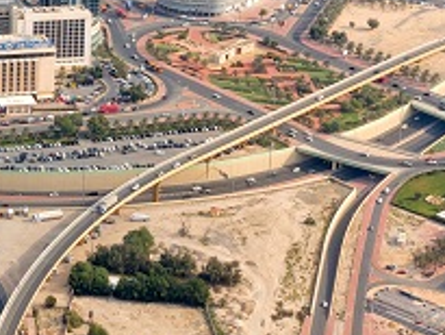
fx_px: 1685
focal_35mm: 131
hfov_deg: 14.3
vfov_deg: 11.1
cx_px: -163
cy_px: -59
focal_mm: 10.3
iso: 100
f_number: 6.3
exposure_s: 1/800
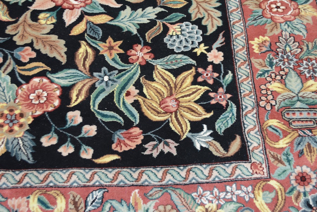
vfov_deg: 34.2
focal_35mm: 39
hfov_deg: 49.6
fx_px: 343
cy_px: 106
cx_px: 158
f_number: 4.2
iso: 900
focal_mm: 26
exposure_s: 1/30
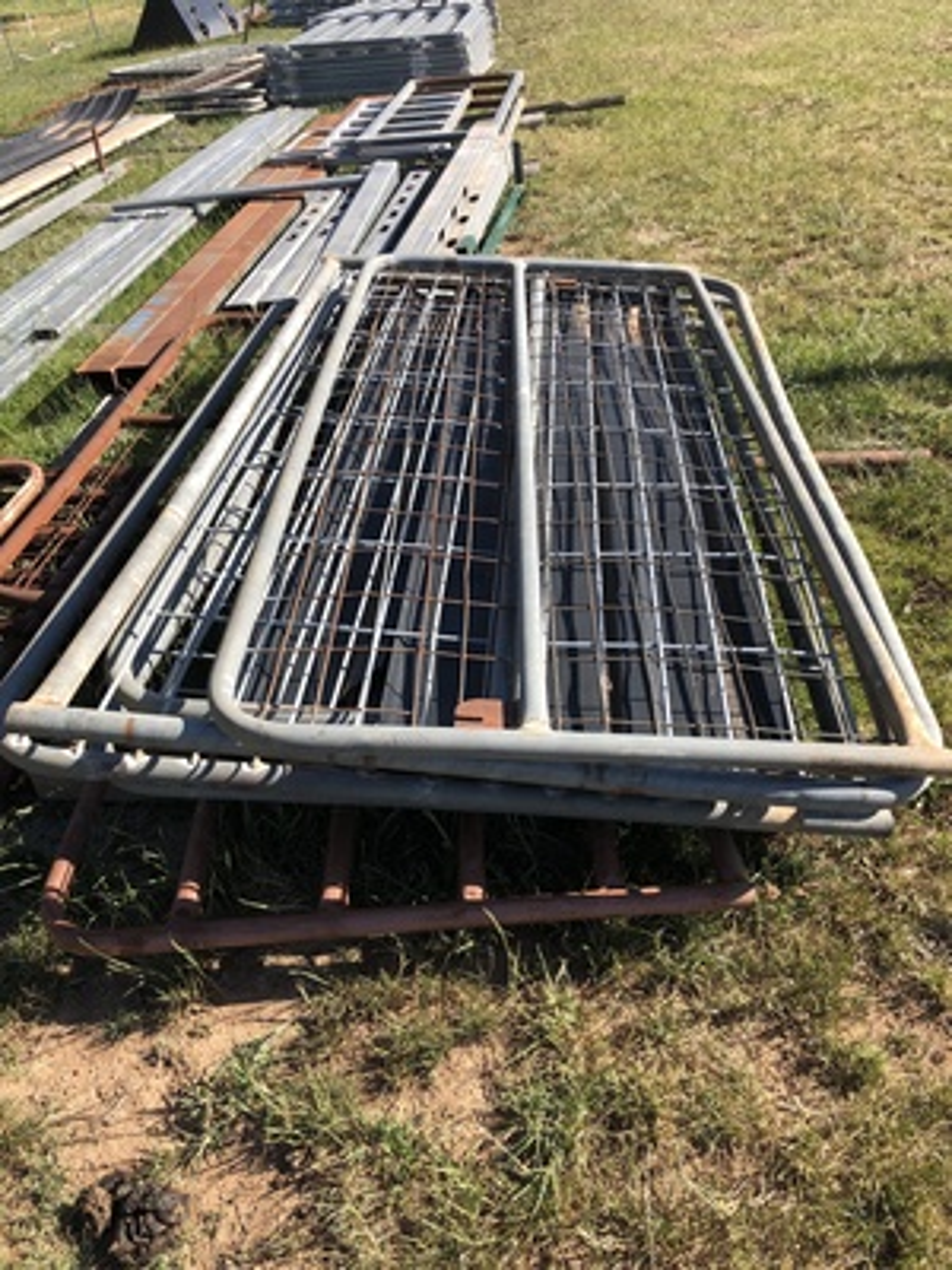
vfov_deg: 63.4
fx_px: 1027
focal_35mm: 28
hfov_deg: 49.7
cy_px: 635
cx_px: 476
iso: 20
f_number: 1.8
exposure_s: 1/750
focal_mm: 3.99
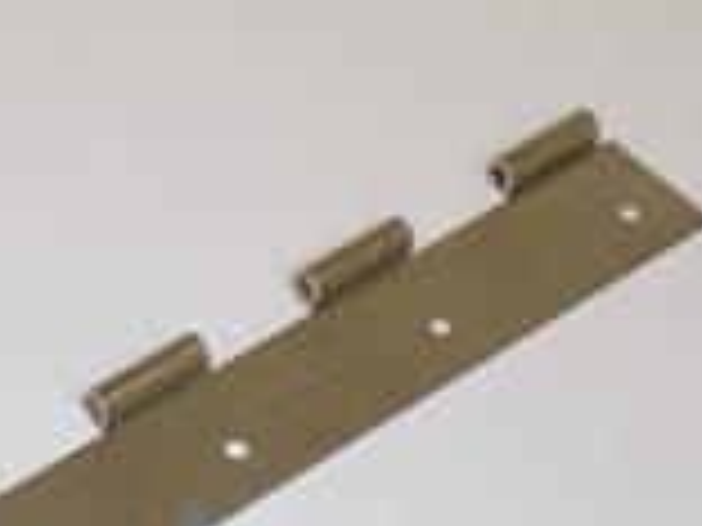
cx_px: -171
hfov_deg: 13.9
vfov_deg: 10.6
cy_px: 654
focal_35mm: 137
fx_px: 2778
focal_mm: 9.3
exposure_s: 1/30
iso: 360
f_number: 3.9
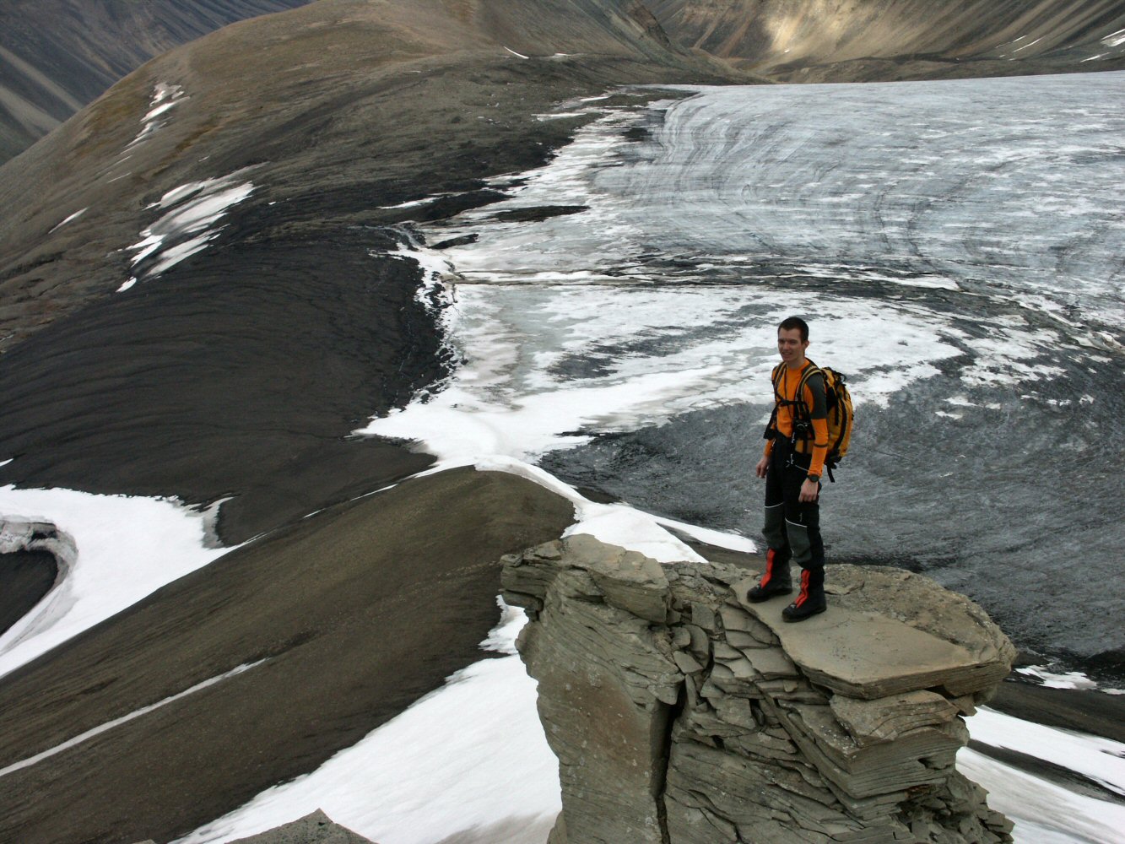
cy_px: 422
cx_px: 562
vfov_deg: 24.4
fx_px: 1950
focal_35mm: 60
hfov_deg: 32.2
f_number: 6.3
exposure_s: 1/250
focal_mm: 15.52
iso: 100
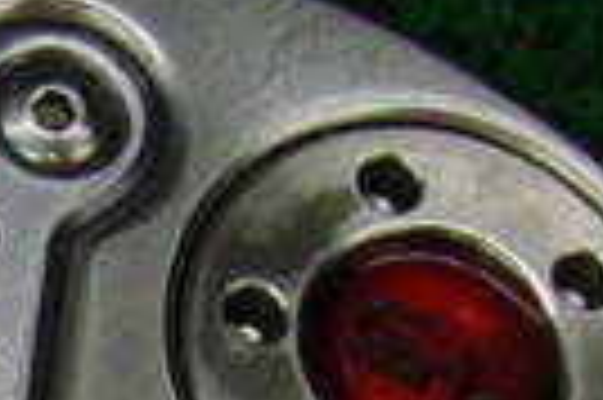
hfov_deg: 10.9
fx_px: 3078
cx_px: -202
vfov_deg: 7.1
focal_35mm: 184
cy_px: 876
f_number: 3.6
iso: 160
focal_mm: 6.42
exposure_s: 1/80
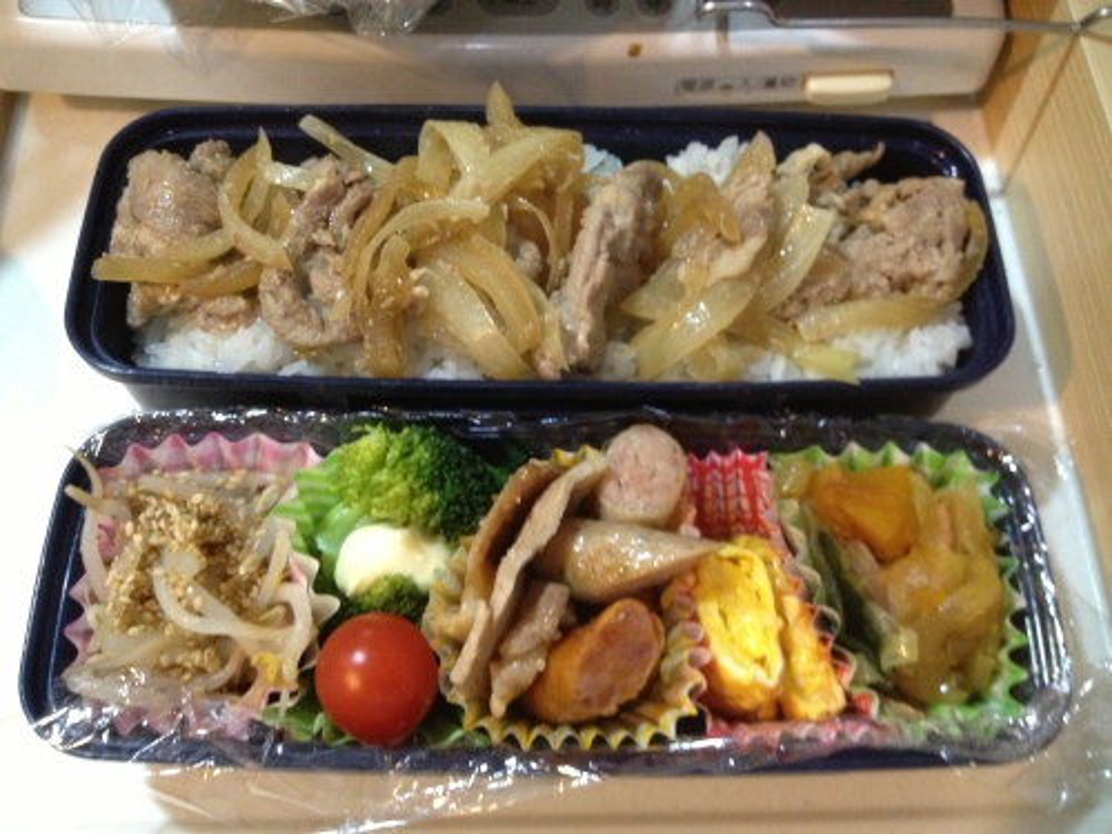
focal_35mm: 35
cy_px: 417
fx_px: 1124
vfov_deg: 40.7
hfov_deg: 52.6
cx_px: 556
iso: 400
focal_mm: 4.28
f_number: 2.4
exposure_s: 1/15
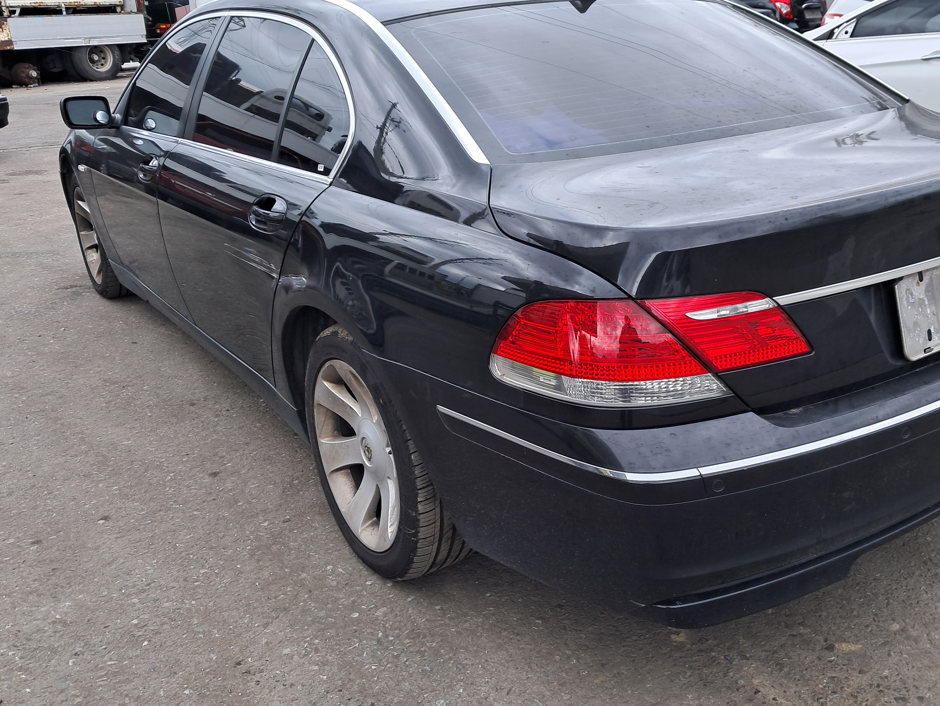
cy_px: 314
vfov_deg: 40.7
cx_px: 573
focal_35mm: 35
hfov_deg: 52.2
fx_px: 951
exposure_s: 1/251
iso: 50
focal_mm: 4
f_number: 1.8
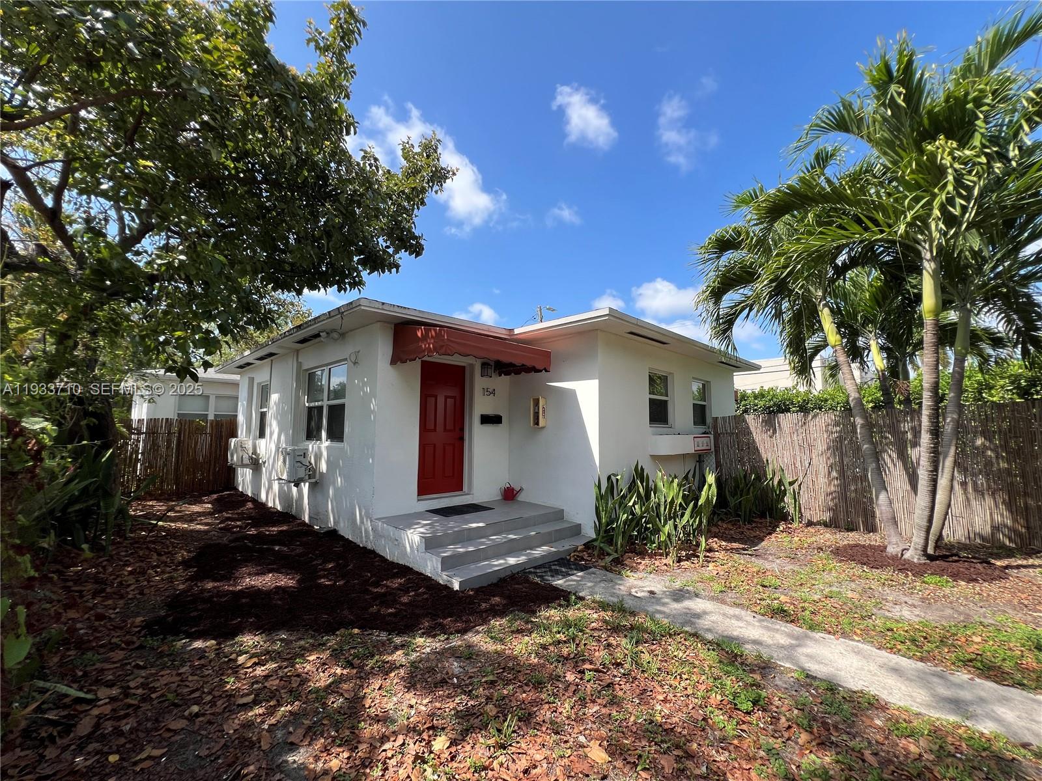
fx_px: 391
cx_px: 521
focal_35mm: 13
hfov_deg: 106.2
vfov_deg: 89.9
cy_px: 390
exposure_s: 1/978
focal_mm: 1.57
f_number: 1.8
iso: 32
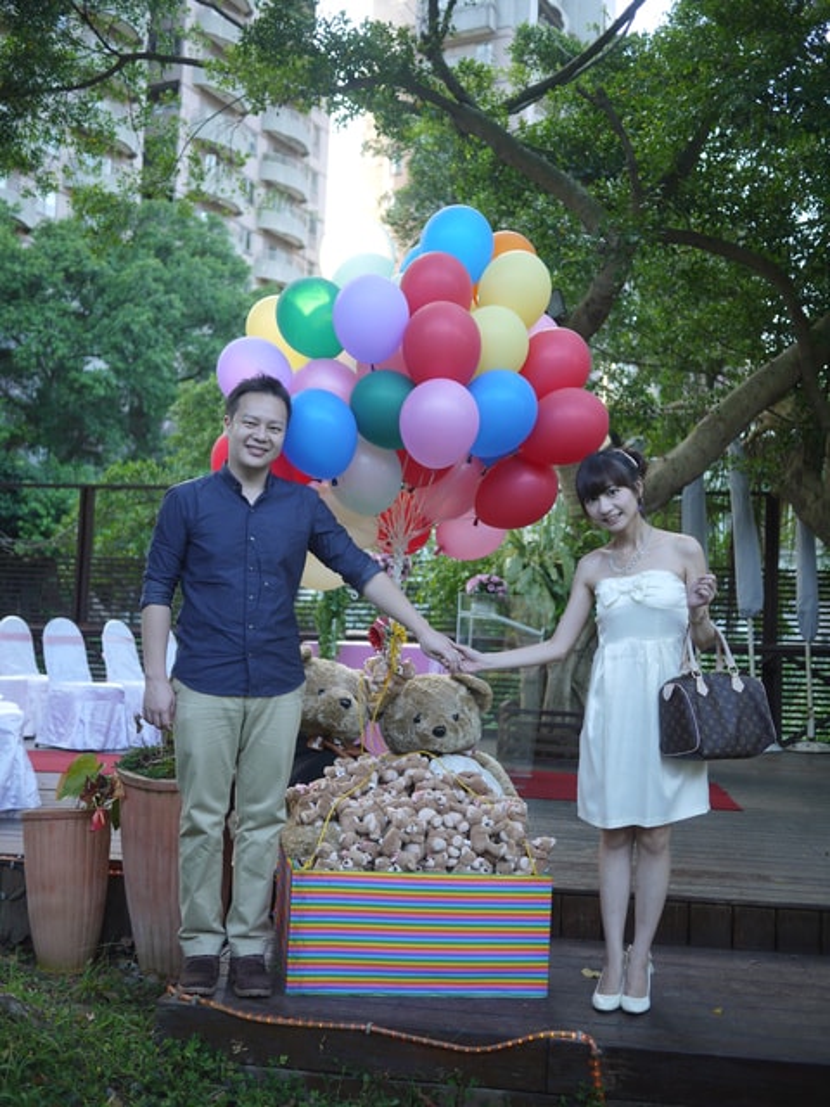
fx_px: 1279
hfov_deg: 36.0
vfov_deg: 46.8
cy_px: 554
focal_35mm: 40
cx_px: 415
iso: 100
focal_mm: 20
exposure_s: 1/200
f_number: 1.7
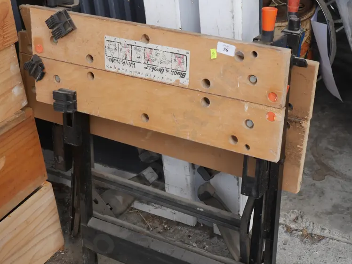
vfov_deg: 23.3
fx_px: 641
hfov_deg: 30.7
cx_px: 173
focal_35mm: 63
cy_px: 151
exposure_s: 1/250
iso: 200
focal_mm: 23
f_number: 8
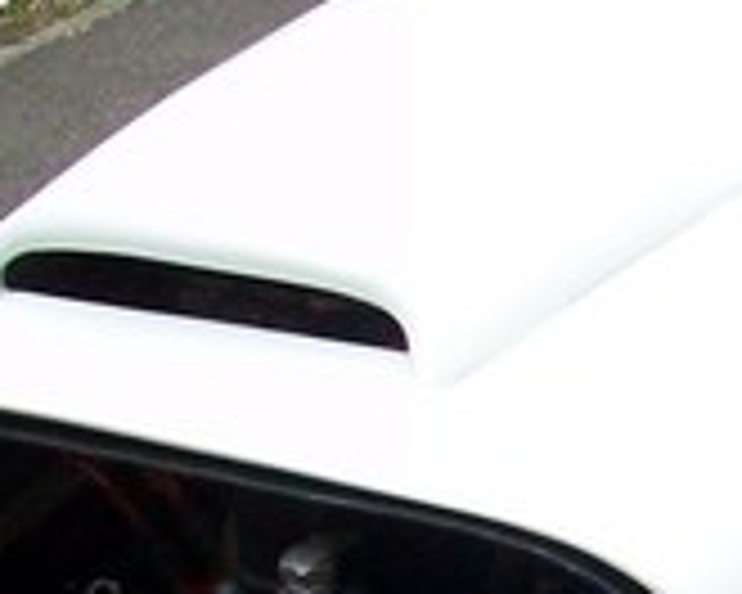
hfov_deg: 13.5
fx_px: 2833
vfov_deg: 11.6
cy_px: 810
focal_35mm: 129
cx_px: 1318
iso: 131
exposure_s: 1/60
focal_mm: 5.7
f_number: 2.8
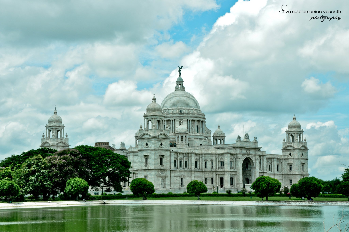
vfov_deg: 18.9
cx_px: 174
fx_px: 697
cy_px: 116
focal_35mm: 72
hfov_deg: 28.1
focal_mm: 48
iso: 200
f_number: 13
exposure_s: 1/160
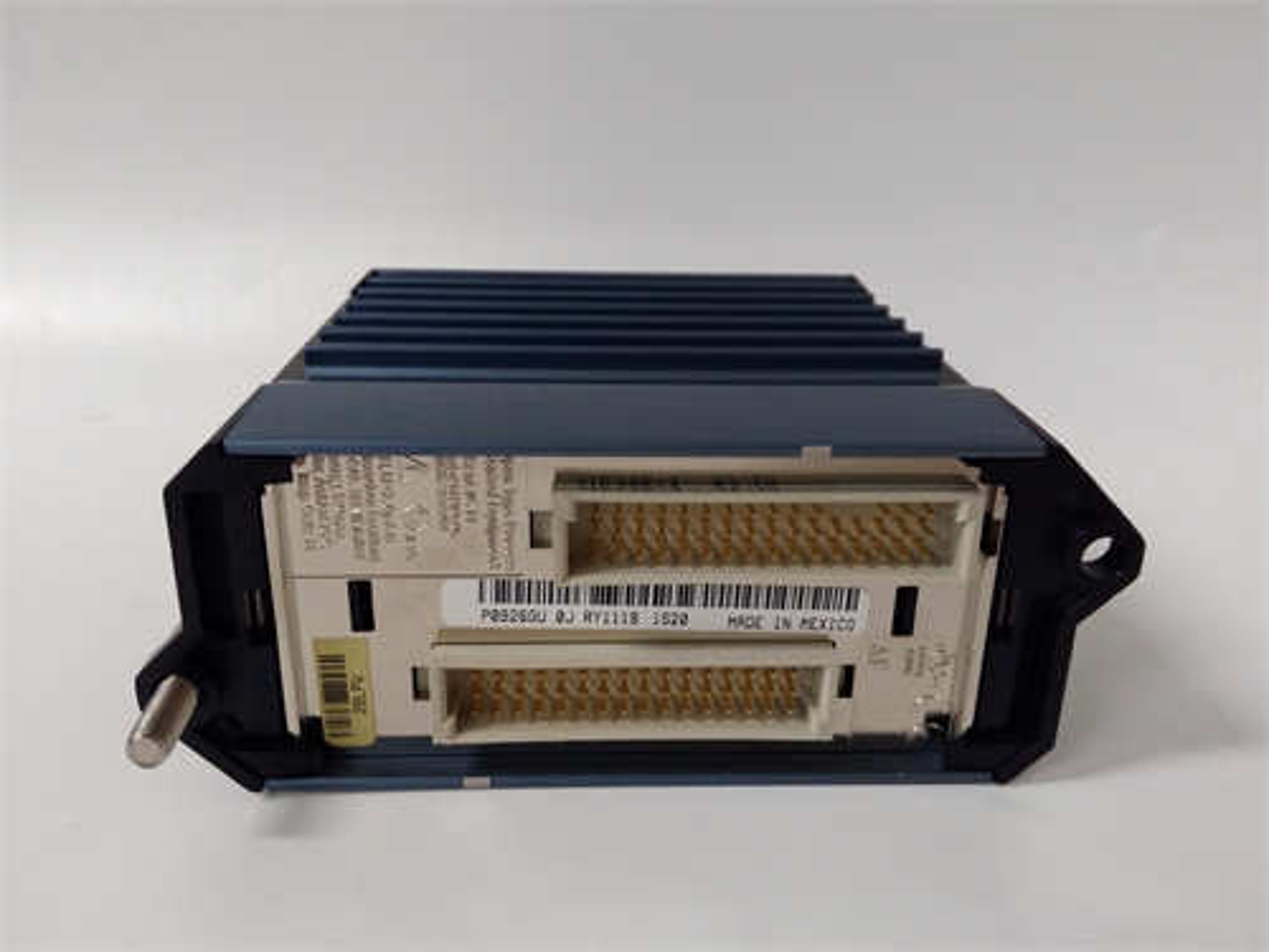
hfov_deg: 65.3
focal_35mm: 27
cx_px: 634
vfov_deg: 51.4
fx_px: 990
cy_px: 476
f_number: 2
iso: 366
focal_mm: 3.79
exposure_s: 1/30
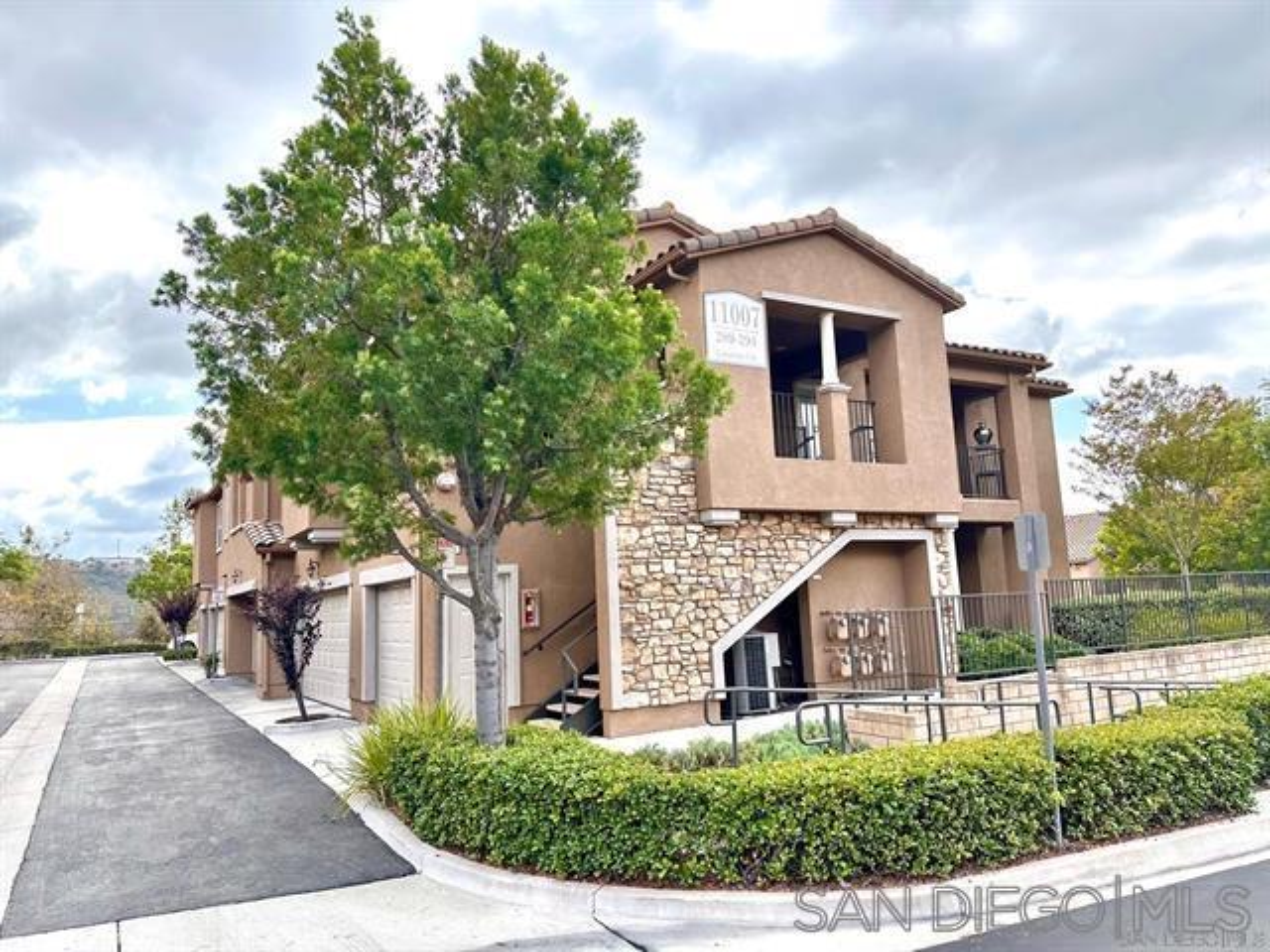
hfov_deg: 71.6
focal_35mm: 24
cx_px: 635
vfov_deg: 56.8
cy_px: 476
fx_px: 881
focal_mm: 6.86
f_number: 1.78
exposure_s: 1/1880
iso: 80
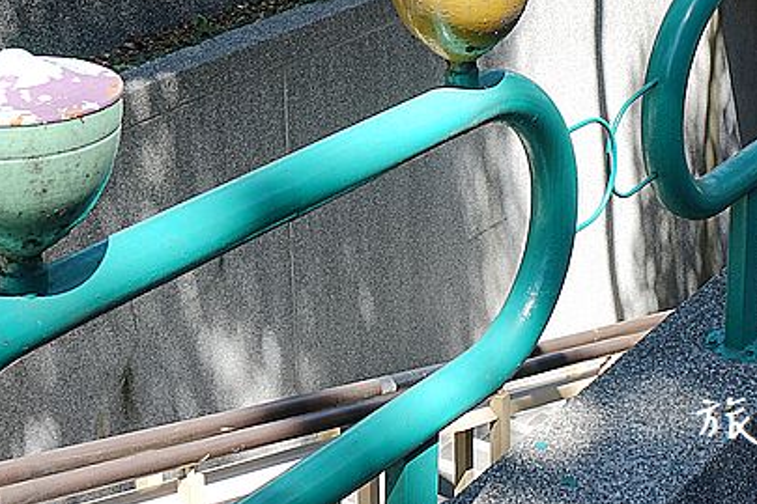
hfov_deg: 24.1
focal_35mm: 83
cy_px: 14
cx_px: 591
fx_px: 1745
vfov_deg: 16.2
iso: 100
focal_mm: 15.45
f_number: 4
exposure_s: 1/200
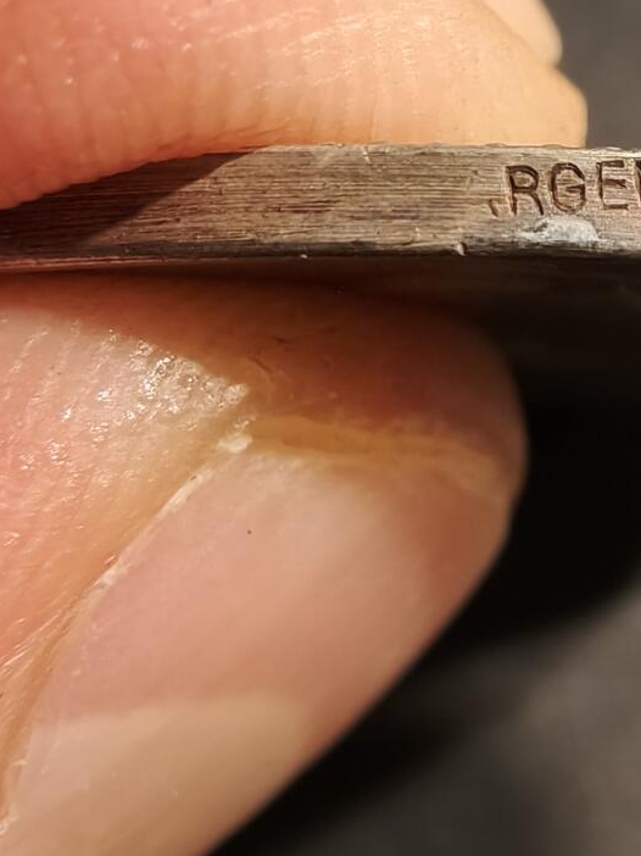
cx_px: 601
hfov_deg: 24.0
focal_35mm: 59
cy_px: 329
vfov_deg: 32.6
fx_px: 1458
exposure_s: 1/64.9
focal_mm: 2.32
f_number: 2
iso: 200
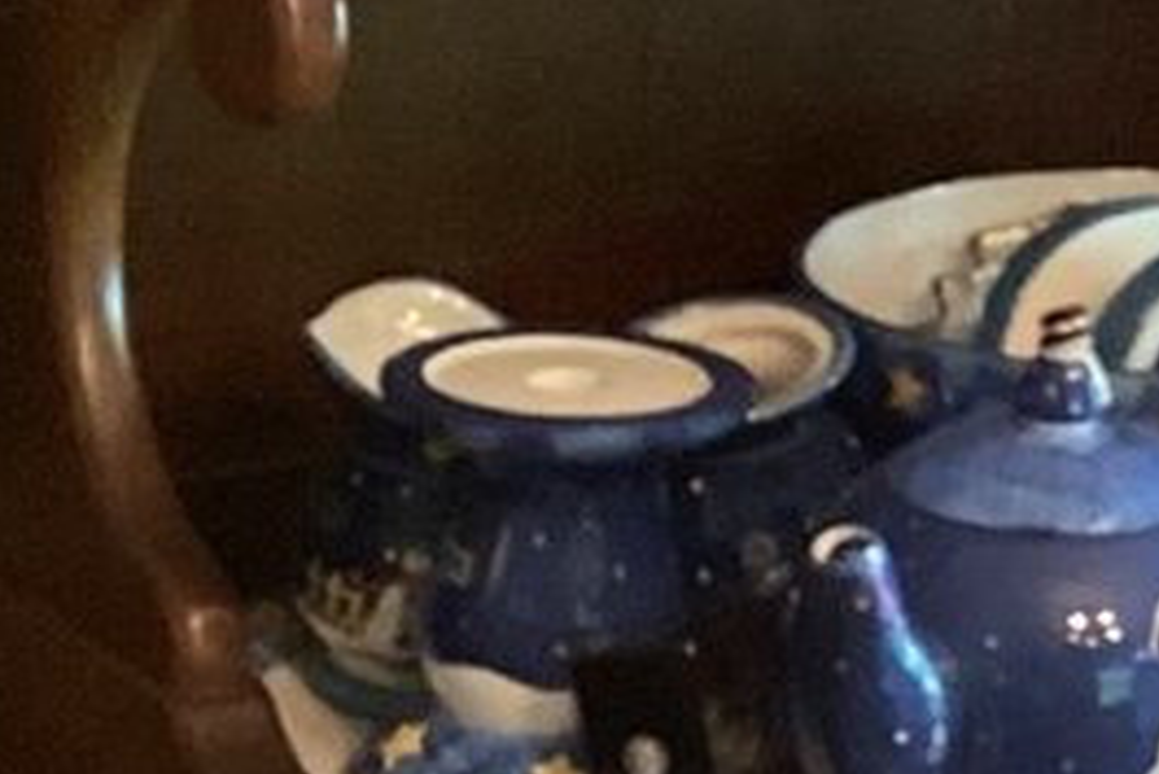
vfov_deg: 7.4
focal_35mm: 184
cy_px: -195
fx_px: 5927
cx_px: 1962
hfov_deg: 10.6
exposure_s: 1/33
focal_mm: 3.3
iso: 400
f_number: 2.4
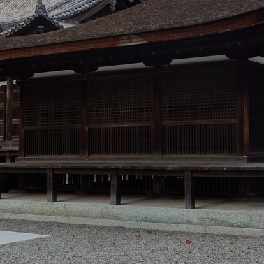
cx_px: 224
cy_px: 99
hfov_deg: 24.5
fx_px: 595
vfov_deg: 24.9
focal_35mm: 69
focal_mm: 10.4
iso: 125
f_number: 5.6
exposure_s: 1/250
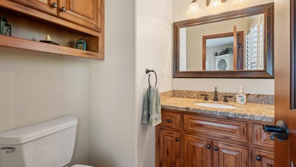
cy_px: 76
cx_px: 146
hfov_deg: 95.9
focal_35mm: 17
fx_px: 133
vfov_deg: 63.8
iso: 400
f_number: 8
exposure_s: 1/5
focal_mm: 16
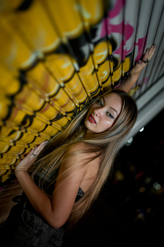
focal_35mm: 50
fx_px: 342
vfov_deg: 39.6
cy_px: 124
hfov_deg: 27.0
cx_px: 82
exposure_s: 1/125
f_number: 1.8
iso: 250
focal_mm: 50
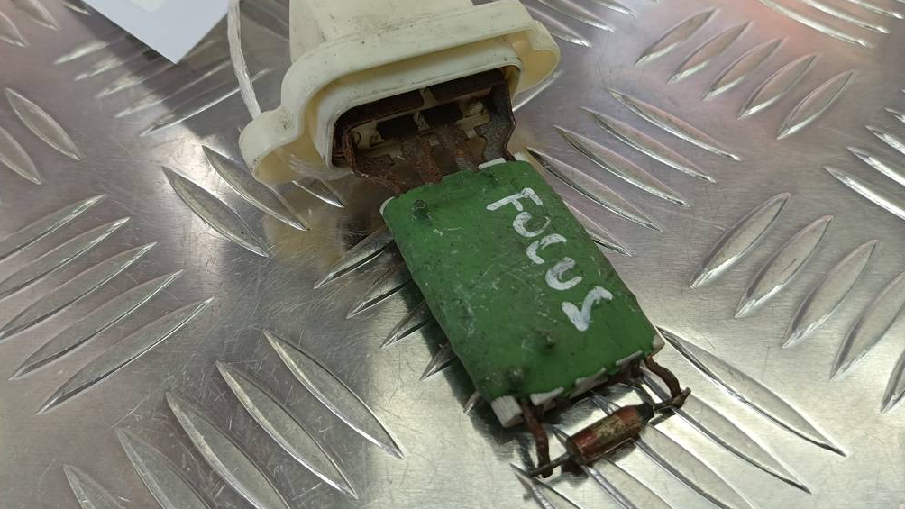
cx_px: 450
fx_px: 720
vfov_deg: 38.9
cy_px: 214
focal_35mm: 30
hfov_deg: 64.3
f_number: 1.6
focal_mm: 4.11
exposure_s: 1/100
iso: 136
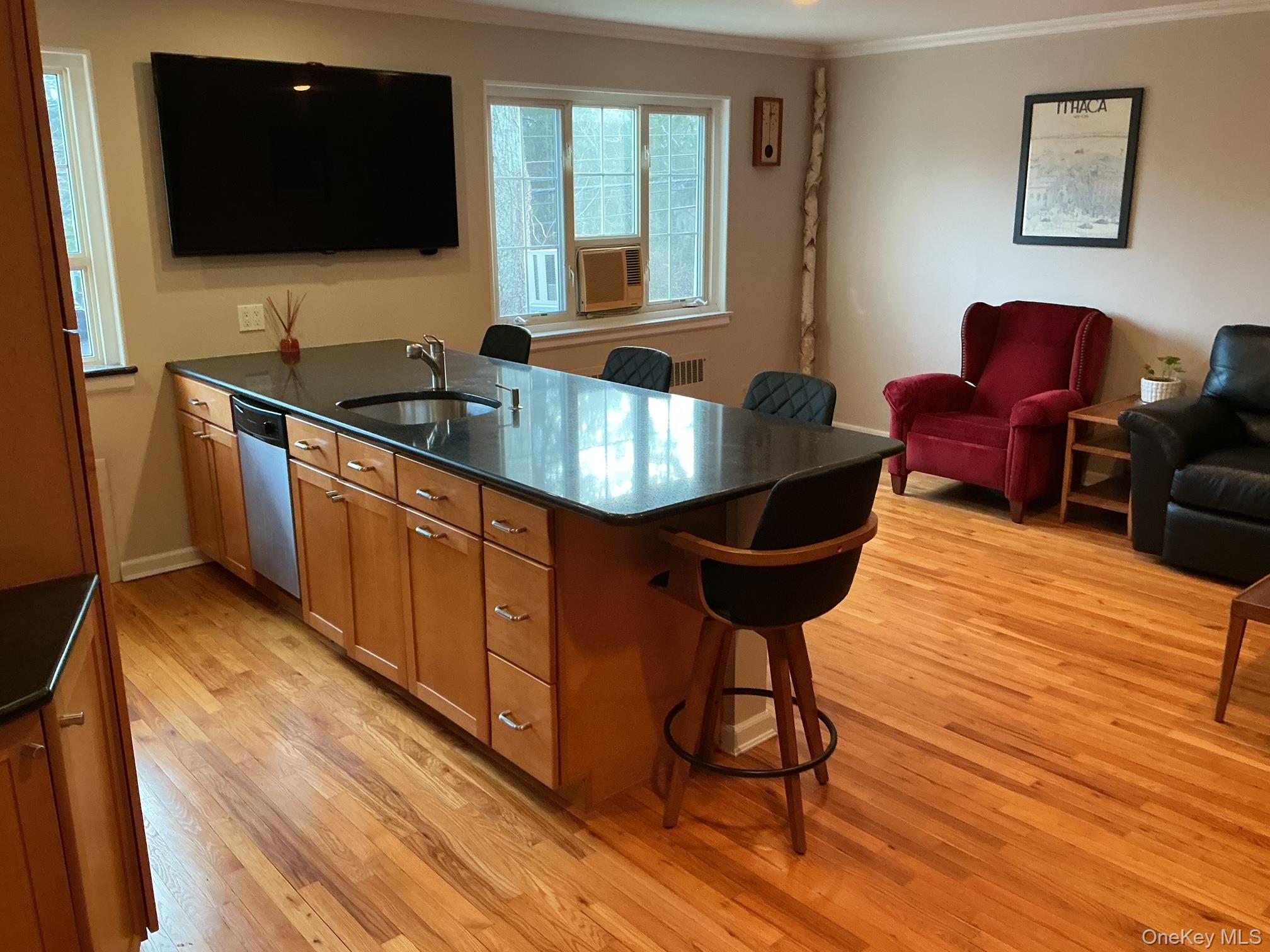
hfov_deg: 61.7
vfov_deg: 48.2
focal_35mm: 29
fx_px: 1064
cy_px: 476
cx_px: 635
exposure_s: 1/60
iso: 200
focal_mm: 3
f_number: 1.8
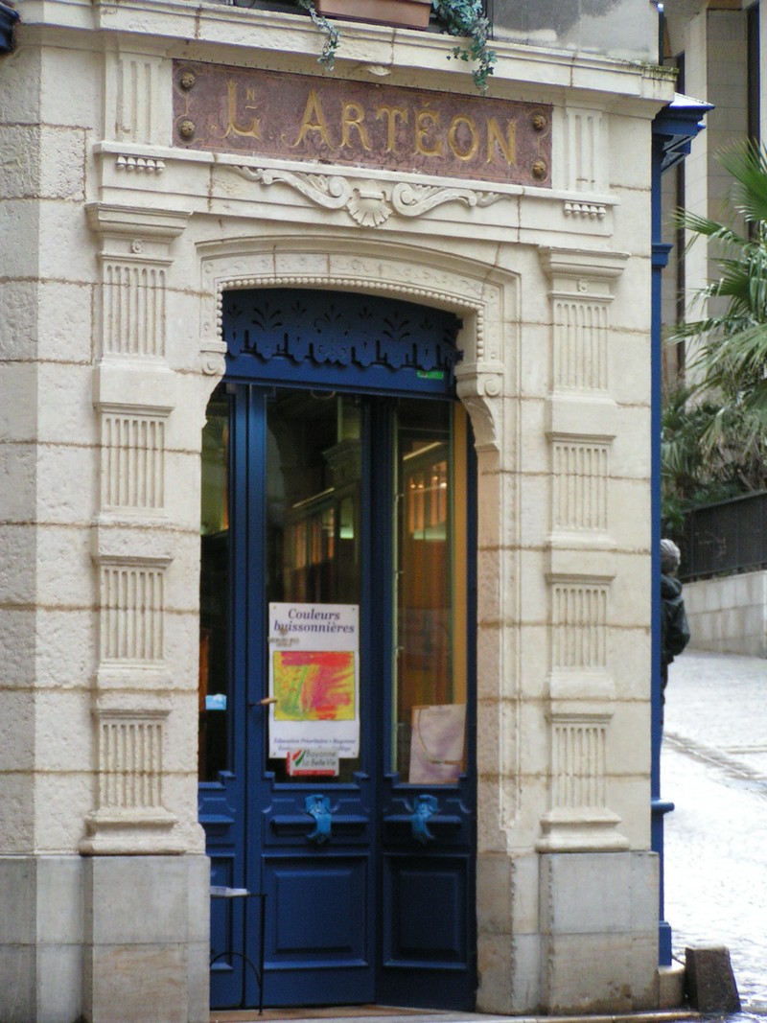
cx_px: 384
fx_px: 4019
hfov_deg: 10.9
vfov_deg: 14.5
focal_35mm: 136
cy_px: 512
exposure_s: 1/160
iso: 160
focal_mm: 20.9
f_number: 3.5
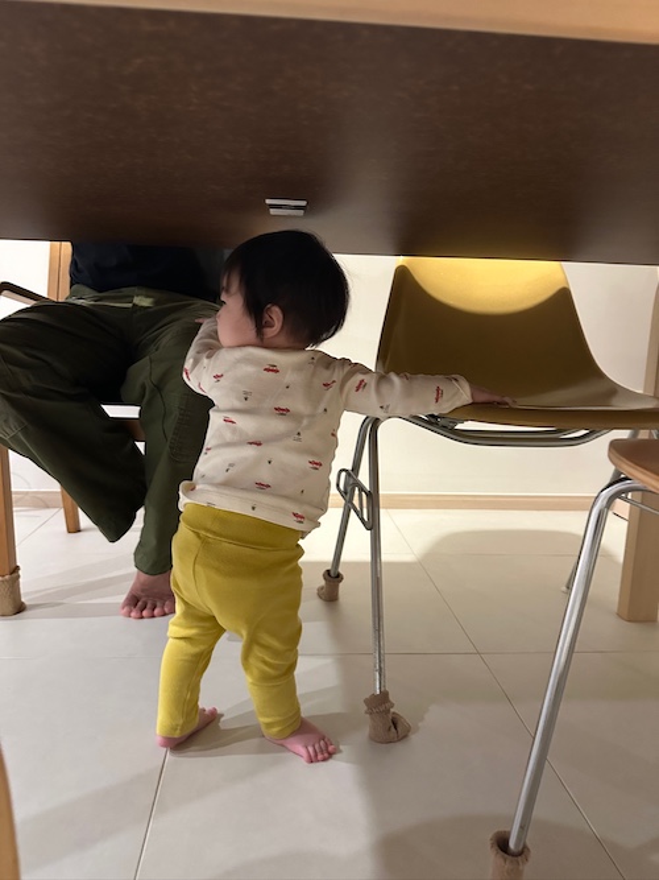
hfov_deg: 56.8
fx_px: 609
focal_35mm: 24
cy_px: 440
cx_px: 330
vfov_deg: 71.6
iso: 800
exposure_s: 1/40
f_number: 1.78
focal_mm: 6.86
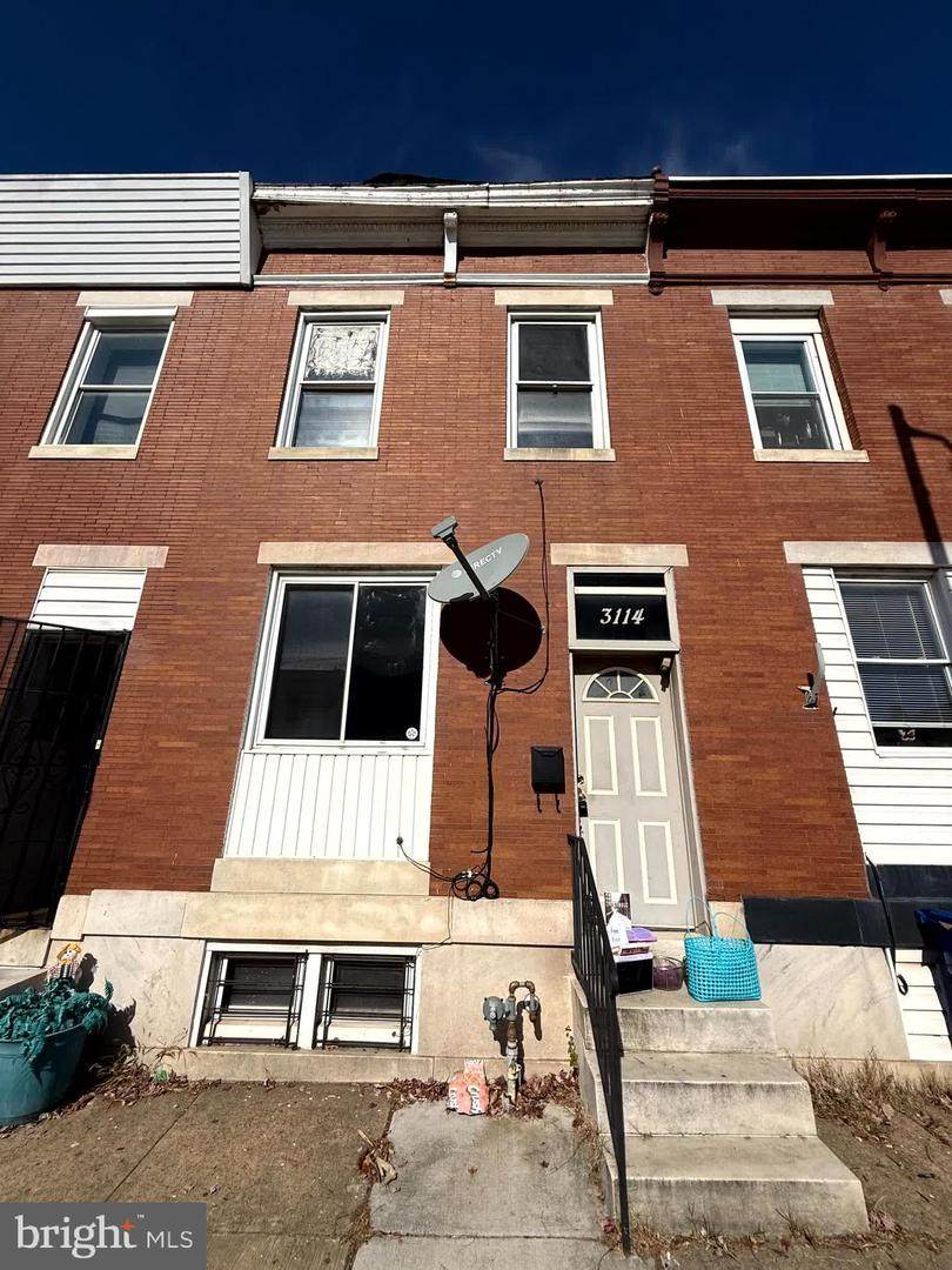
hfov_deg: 85.7
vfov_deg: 102.1
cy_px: 635
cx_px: 476
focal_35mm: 14
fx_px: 513
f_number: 2.2
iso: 64
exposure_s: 1/6173
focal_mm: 2.22
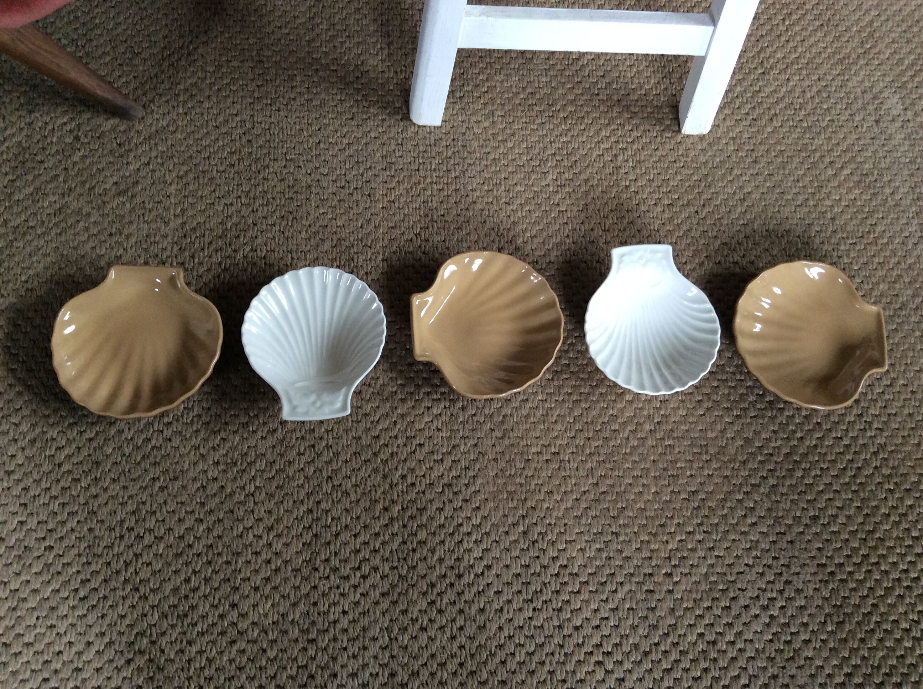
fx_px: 852
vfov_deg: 44.1
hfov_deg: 56.9
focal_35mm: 32
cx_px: 462
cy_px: 344
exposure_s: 1/25
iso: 100
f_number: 2.4
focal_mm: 3.3
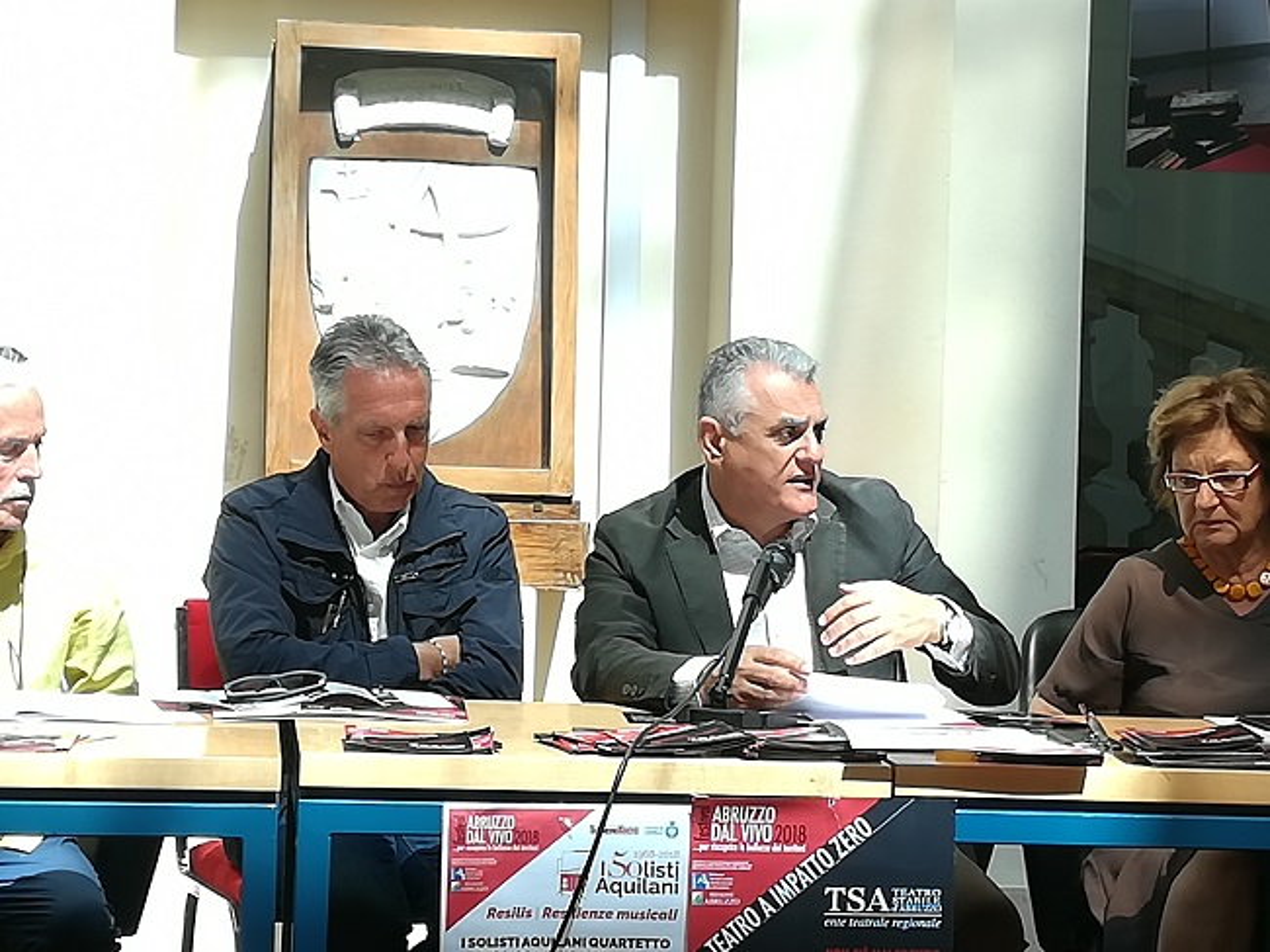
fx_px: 3594
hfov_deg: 20.0
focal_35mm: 98
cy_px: 476
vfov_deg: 15.1
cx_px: 635
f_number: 2.2
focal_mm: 3.83
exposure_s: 1/149
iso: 50
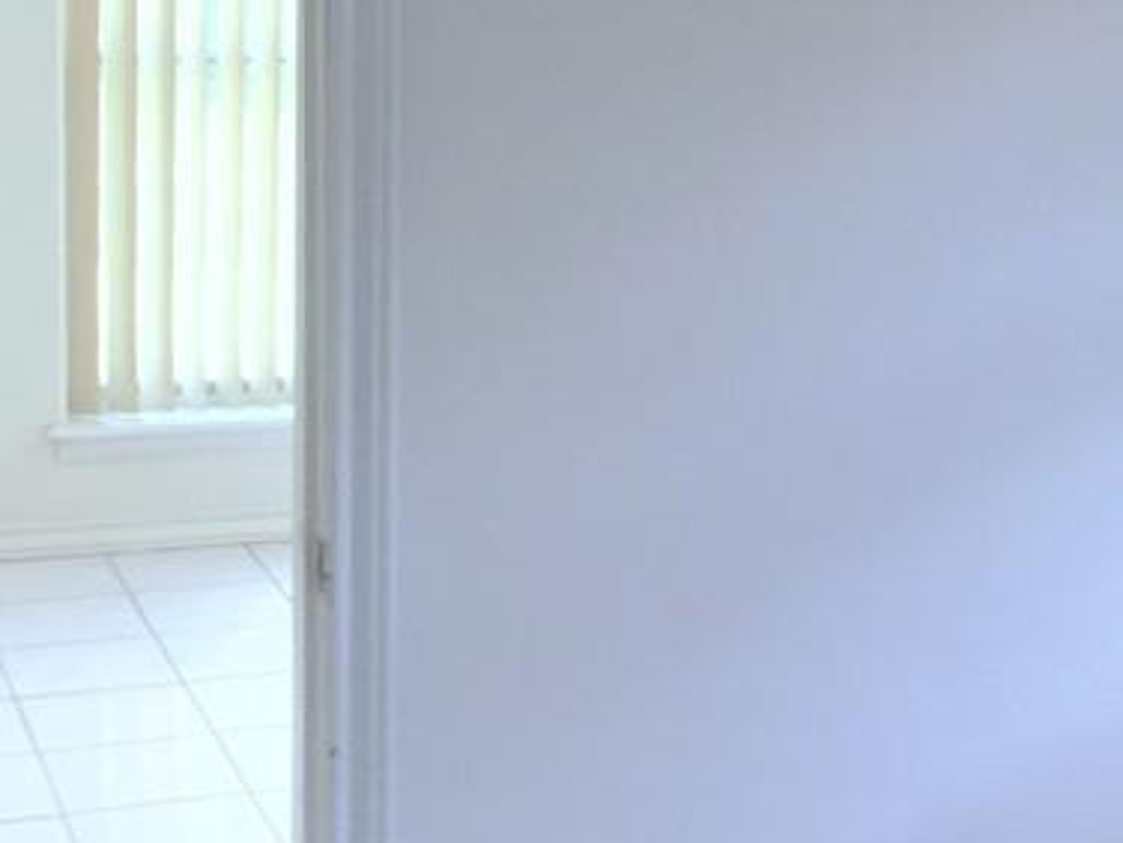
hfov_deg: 24.6
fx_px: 2563
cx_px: 765
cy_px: 233
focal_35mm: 79
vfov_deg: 18.6
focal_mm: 4.15
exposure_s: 1/30
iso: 125
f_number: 2.2
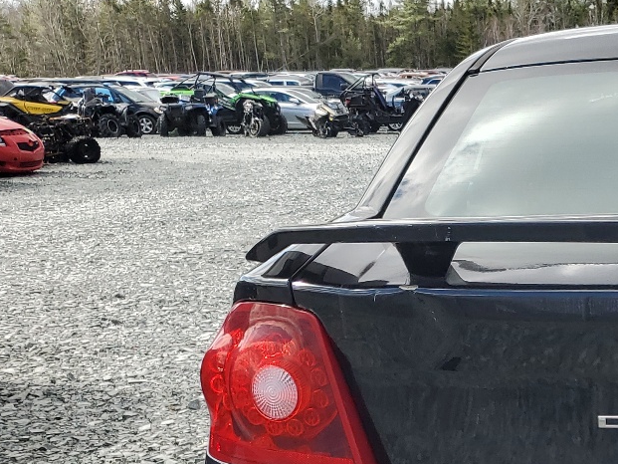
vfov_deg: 21.1
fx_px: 1196
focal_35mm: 67
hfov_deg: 25.6
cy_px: 474
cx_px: 766
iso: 50
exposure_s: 1/1667
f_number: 1.5
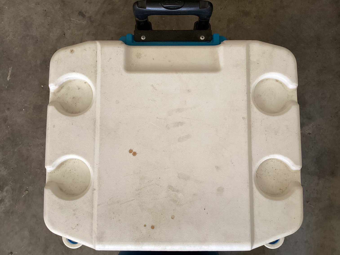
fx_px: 305
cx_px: 170
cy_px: 128
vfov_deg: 45.4
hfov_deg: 58.3
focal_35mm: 31
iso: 160
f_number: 2.4
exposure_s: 1/50
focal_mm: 3.3
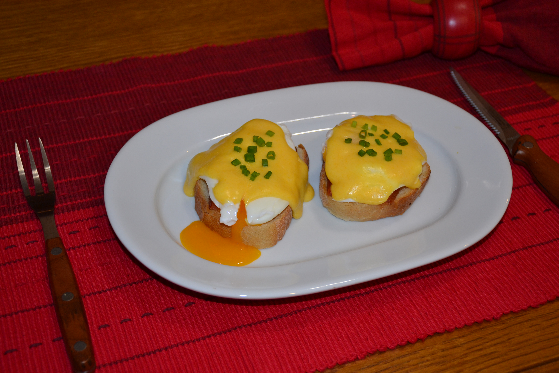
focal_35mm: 52
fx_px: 815
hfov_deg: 37.9
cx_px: 280
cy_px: 186
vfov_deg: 25.8
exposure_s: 1/60
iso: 500
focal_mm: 35
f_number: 4.2
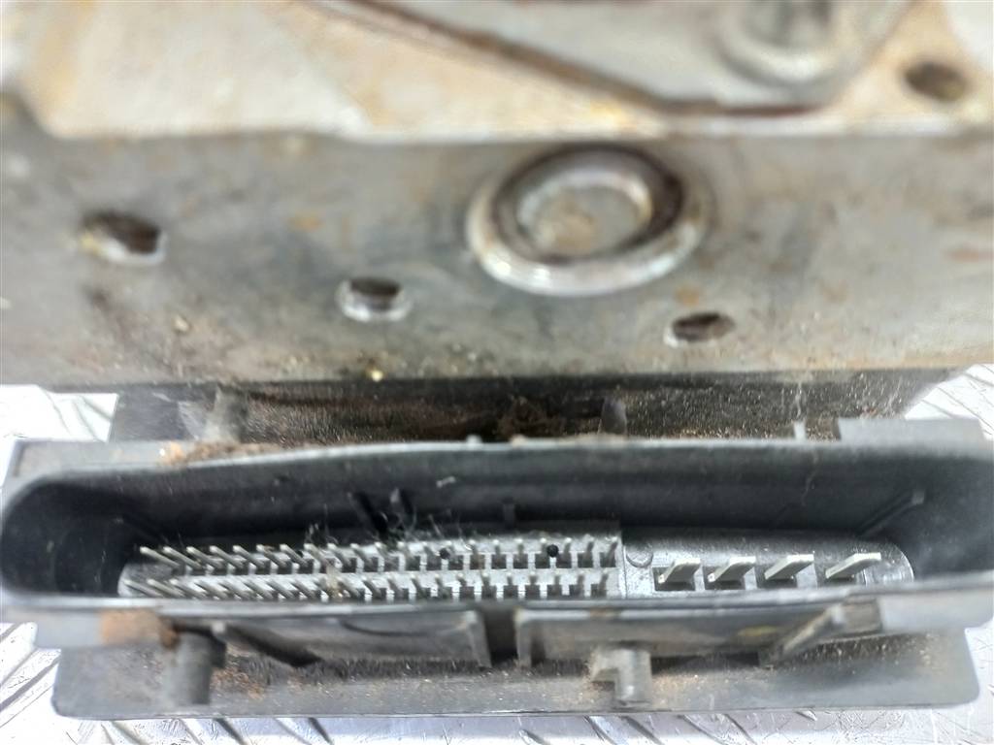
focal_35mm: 25
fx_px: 718
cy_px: 372
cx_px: 497
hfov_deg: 69.4
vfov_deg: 54.9
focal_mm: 4.6
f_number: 1.8
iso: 400
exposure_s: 1/25
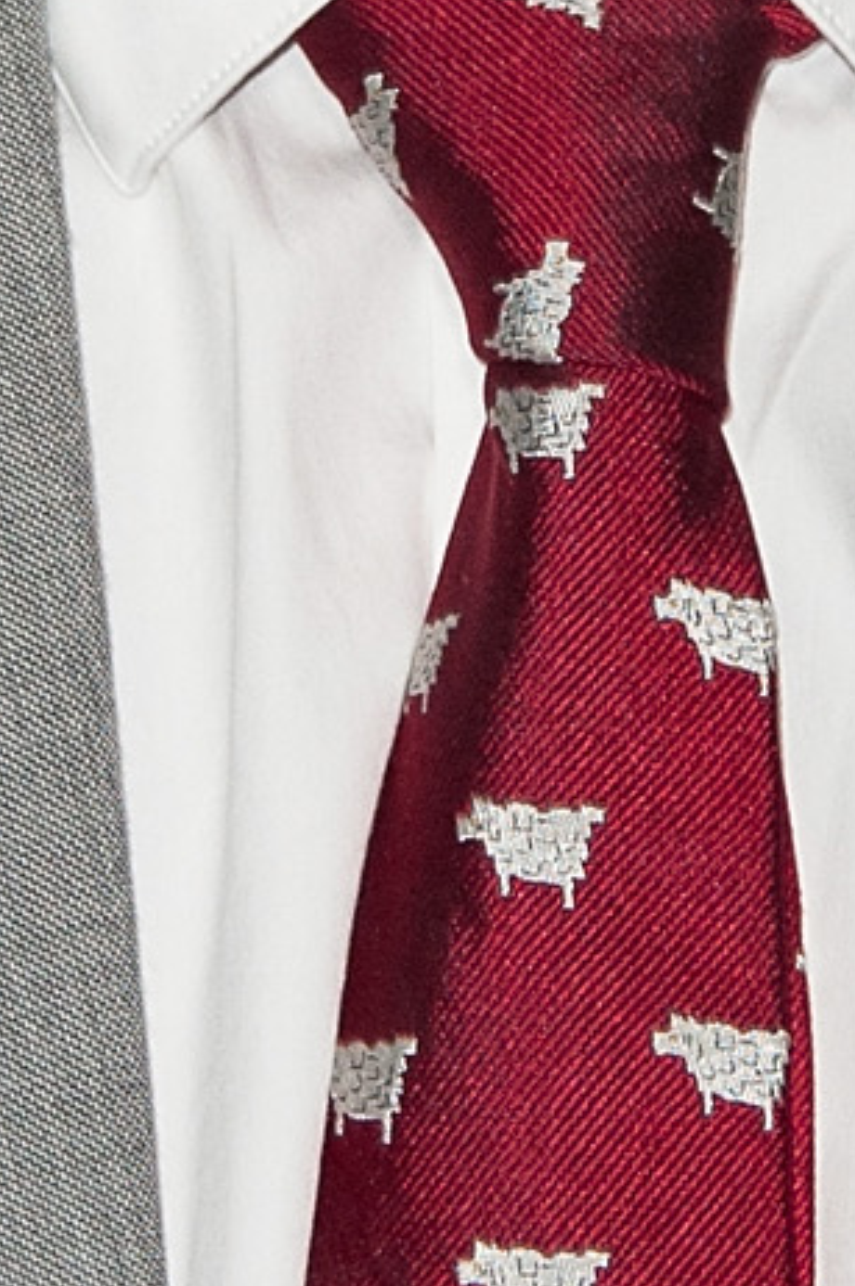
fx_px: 25991
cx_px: 487
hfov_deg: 1.9
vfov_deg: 2.8
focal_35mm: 728
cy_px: -139
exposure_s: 1/100
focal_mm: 112
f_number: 5.6
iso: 800
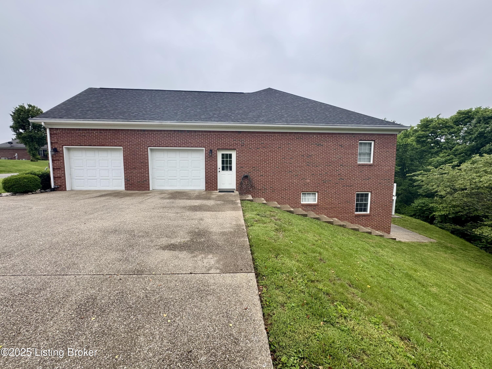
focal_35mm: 14
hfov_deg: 102.1
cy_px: 184
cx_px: 246
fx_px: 199
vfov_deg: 85.7
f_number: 2.2
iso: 40
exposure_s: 1/275
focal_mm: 2.22
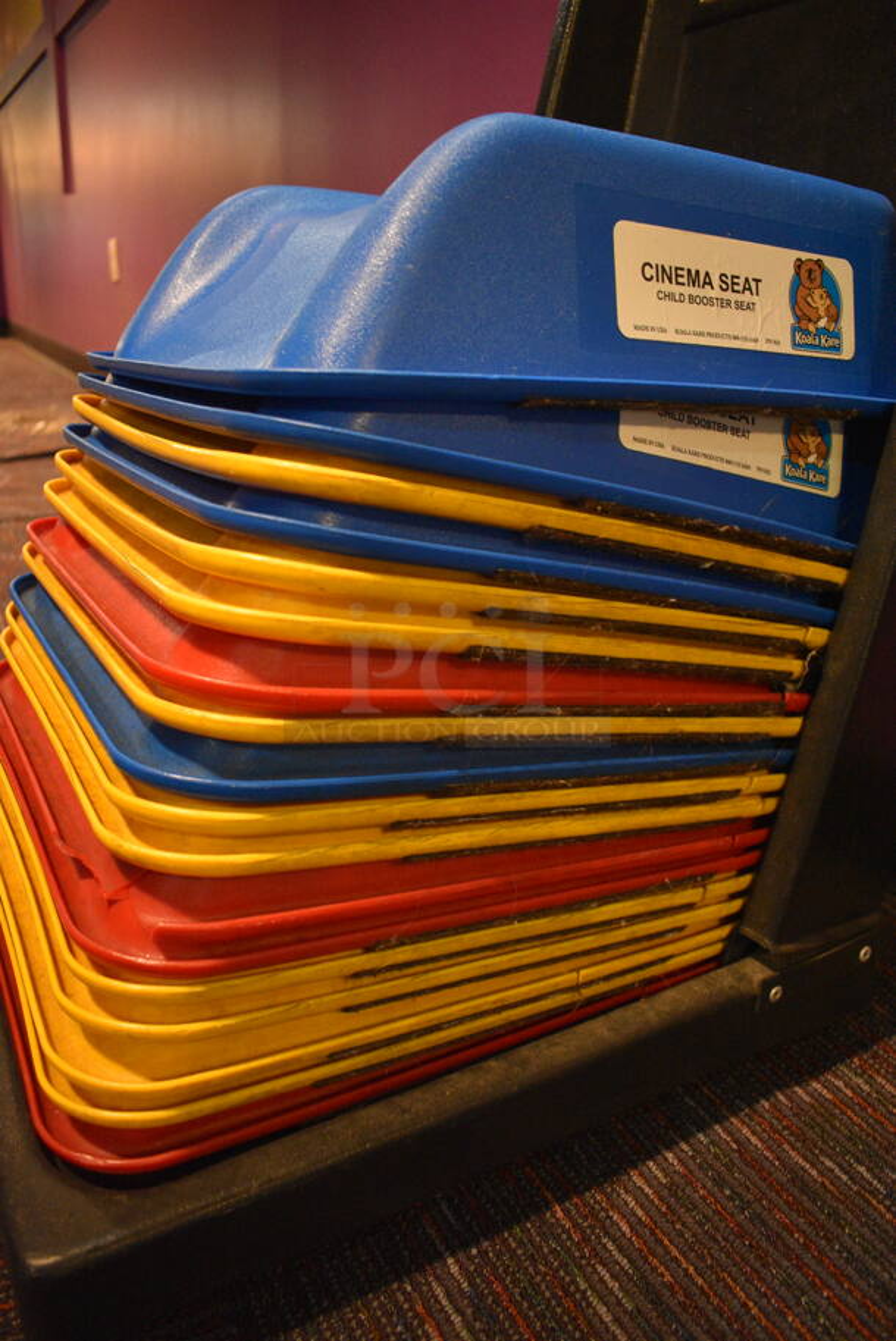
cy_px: 670
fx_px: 1006
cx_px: 448
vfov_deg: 67.3
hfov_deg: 48.0
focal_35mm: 27
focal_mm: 18
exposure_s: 1/25
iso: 3200
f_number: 3.5
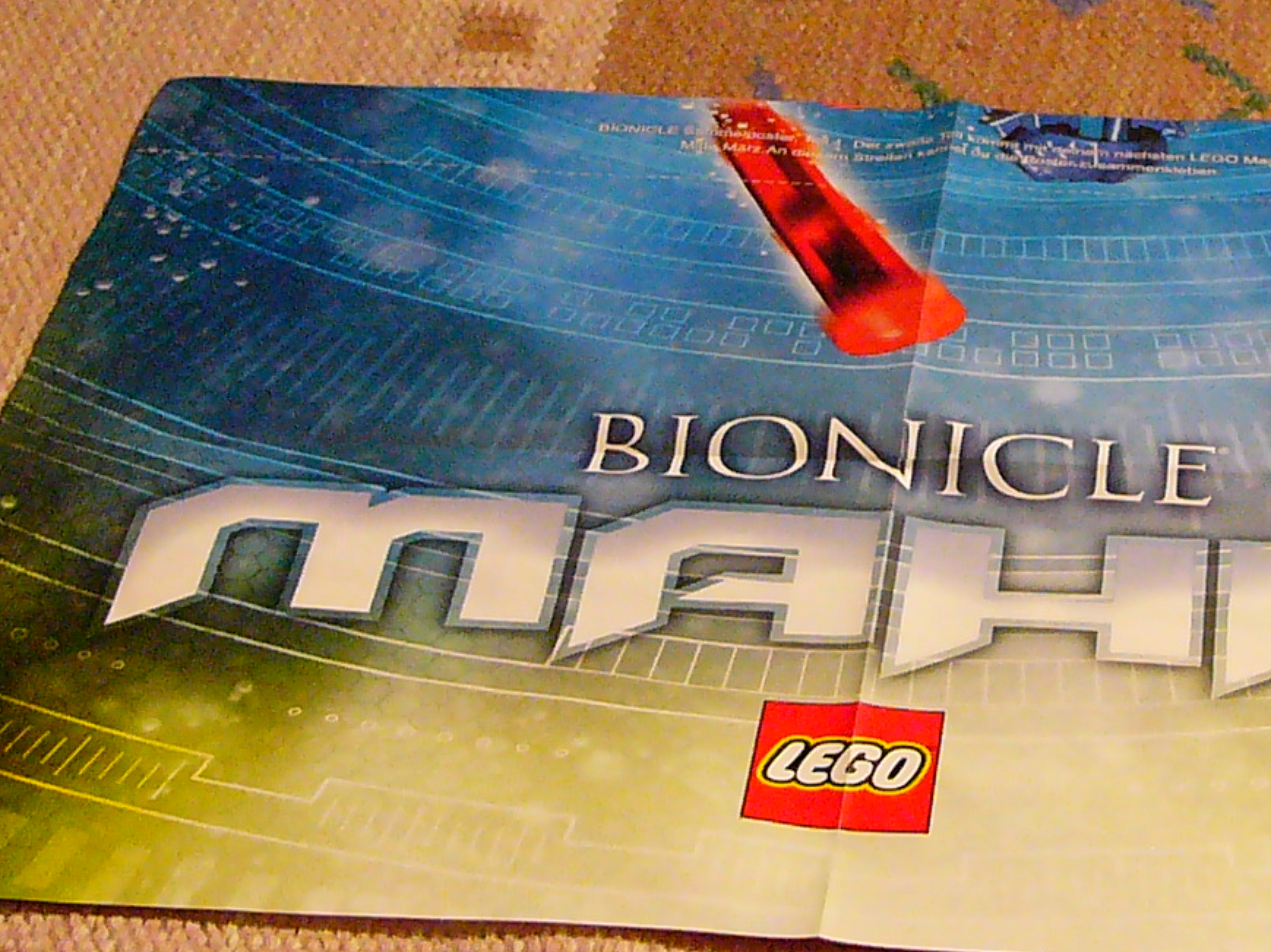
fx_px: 3854
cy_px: 363
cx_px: 1015
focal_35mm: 105
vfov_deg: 14.1
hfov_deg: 18.6
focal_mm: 7.5
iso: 400
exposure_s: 1/15
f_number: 2.8
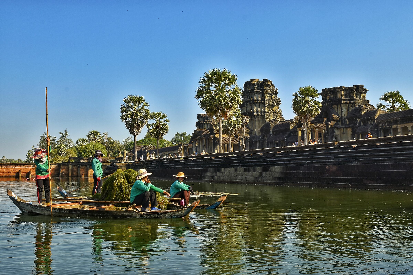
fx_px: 413
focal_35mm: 36
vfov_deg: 36.9
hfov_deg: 53.1
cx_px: 206
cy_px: 138
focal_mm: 24
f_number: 10
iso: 100
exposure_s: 1/125
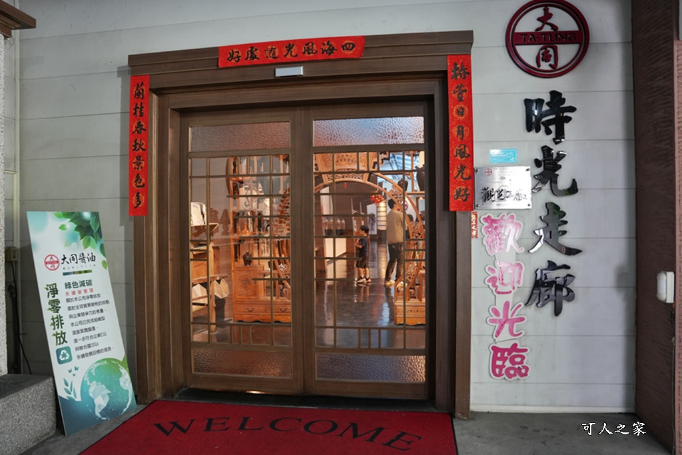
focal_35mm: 24
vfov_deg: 53.1
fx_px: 455
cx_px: 341
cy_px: 228
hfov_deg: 73.7
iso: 1600
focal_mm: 24
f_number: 3.5
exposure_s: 1/50
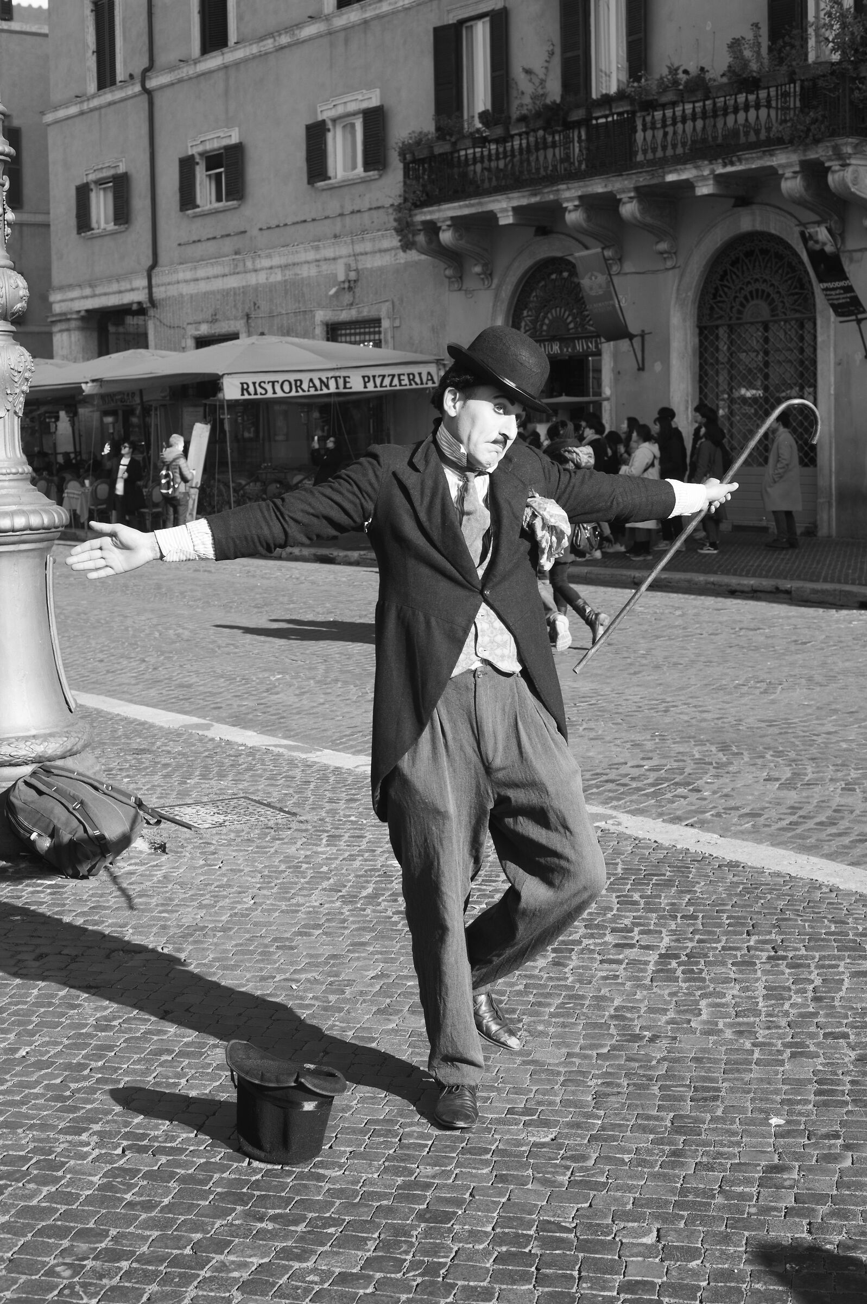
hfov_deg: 27.0
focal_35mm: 50
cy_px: 652
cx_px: 434
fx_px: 1808
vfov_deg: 39.6
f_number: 9
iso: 400
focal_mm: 50
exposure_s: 1/320
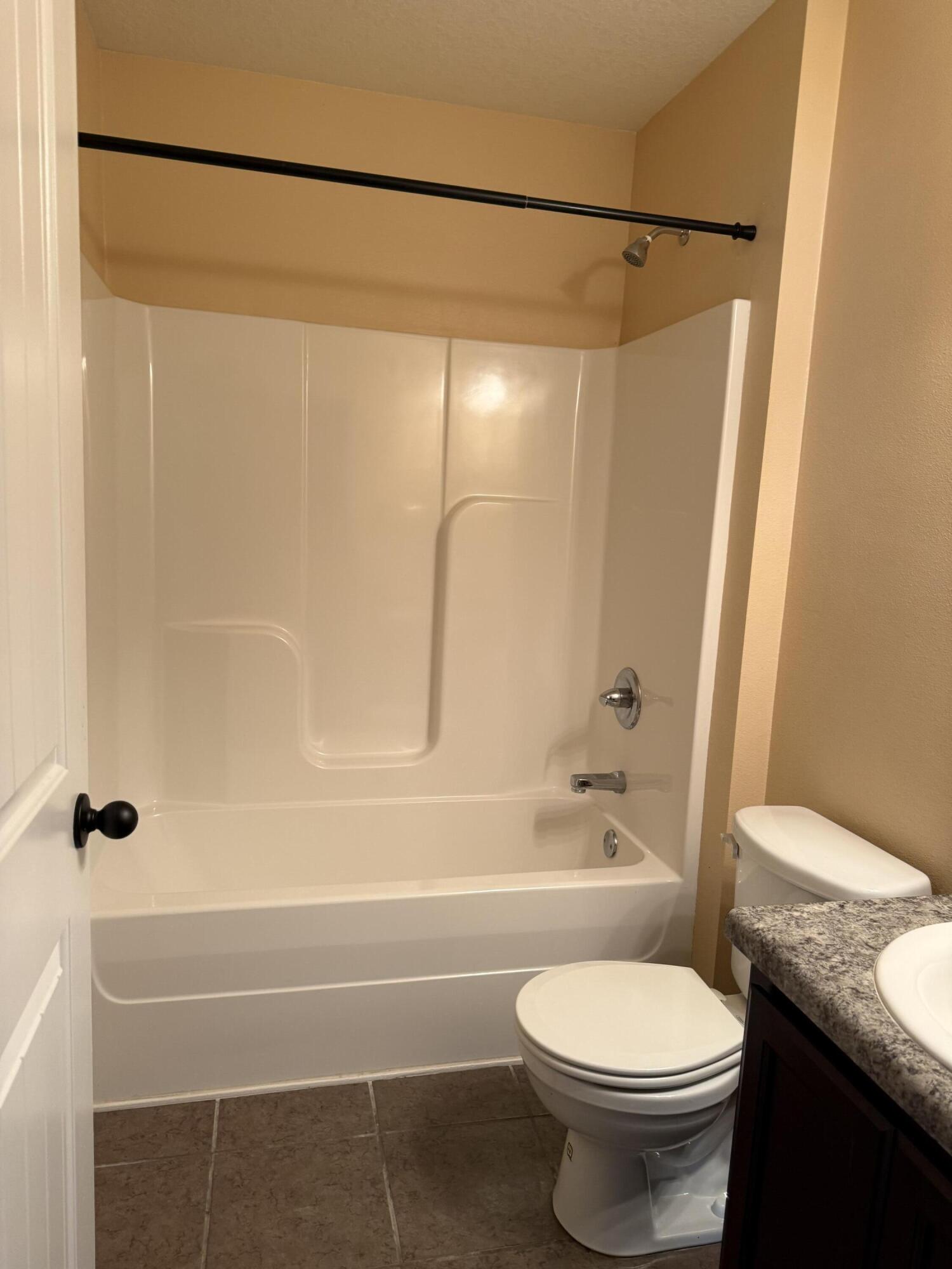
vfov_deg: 71.6
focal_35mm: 24
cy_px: 634
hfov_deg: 56.8
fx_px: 880
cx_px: 476
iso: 200
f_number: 1.78
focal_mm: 6.76
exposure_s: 1/60
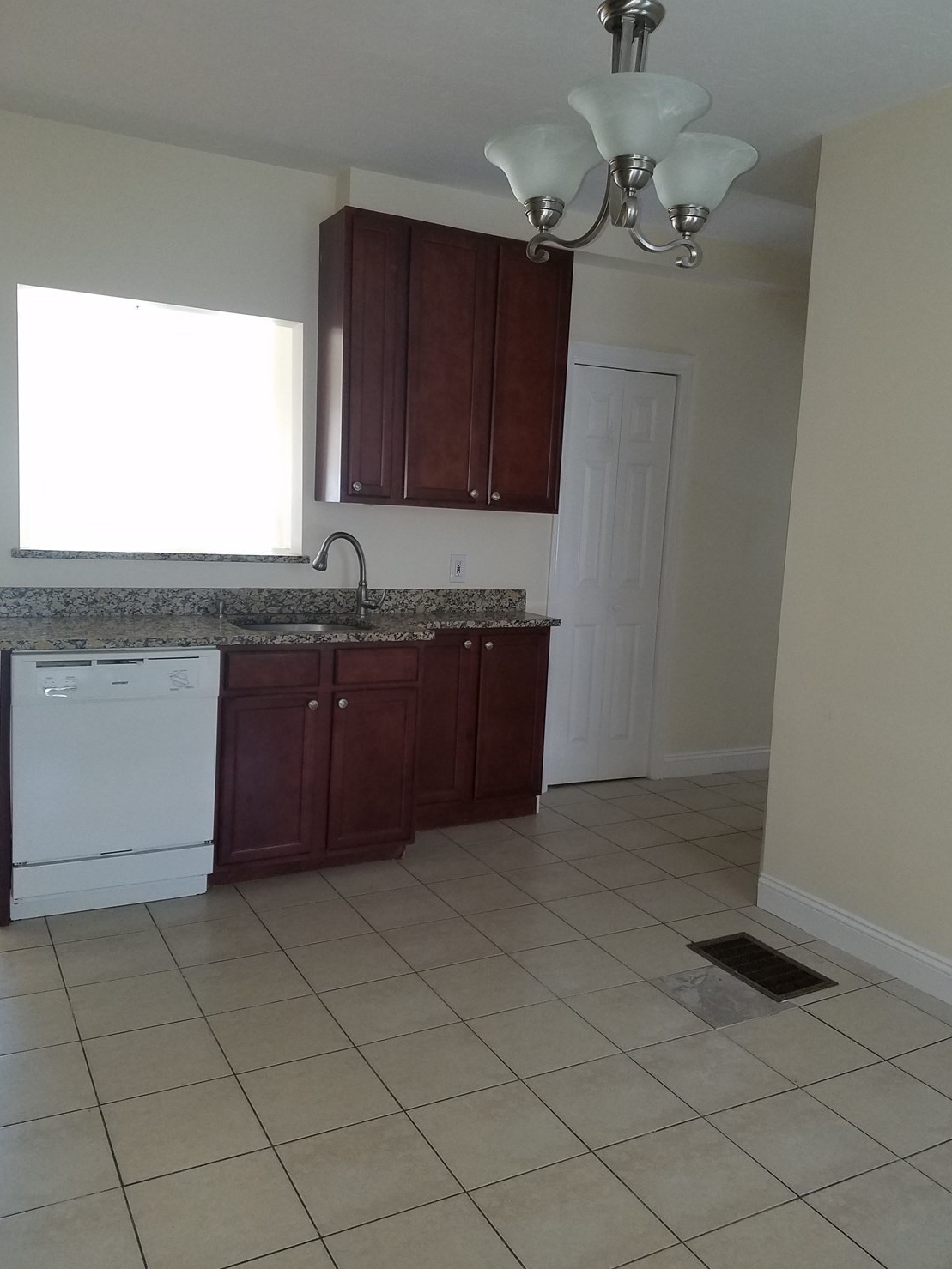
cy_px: 632
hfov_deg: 51.3
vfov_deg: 65.3
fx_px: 990
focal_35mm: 27
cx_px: 484
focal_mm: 4.2
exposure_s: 1/24
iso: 160
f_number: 1.7
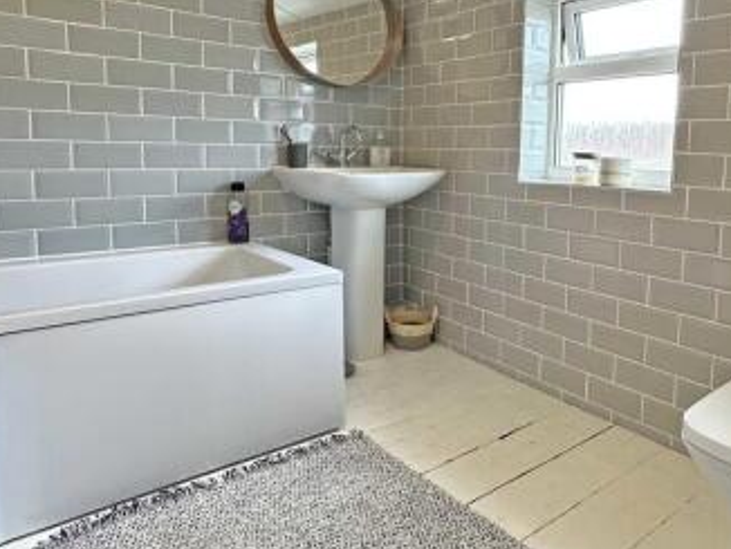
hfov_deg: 68.5
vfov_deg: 54.8
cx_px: 447
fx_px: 528
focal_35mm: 25
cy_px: 306
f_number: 2.2
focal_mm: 2.22
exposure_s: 1/100
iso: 160
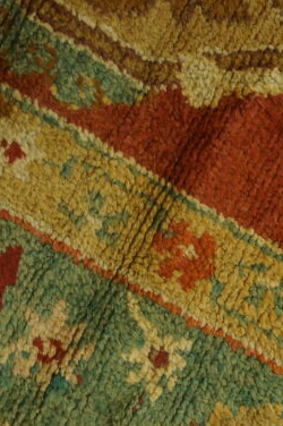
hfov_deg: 18.4
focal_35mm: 72
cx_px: 290
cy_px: 488
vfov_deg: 25.7
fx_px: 851
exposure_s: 1/60
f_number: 4
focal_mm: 20
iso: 1250
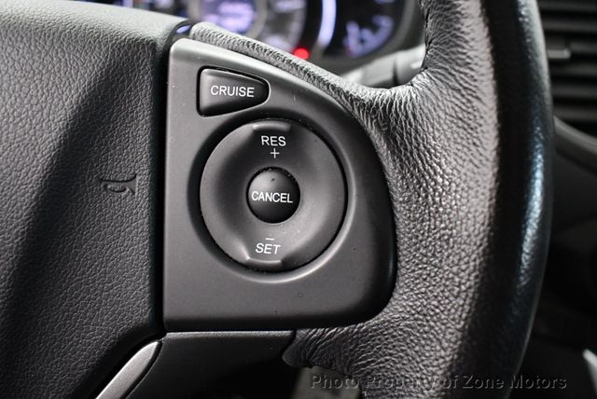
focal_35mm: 36
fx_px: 598
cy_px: 200
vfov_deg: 36.9
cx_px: 298
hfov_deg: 53.1
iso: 3200
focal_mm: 18
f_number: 3.5
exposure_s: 1/80
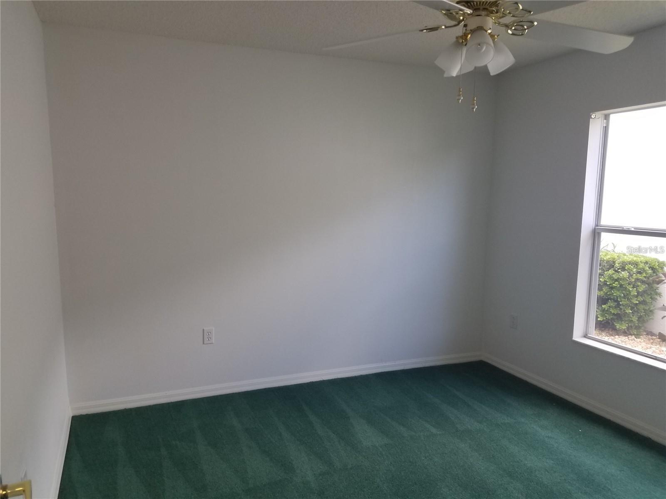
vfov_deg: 53.1
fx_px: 500
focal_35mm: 26
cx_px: 333
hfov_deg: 67.3
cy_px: 250
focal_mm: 4.2
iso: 40
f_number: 1.7
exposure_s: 1/60
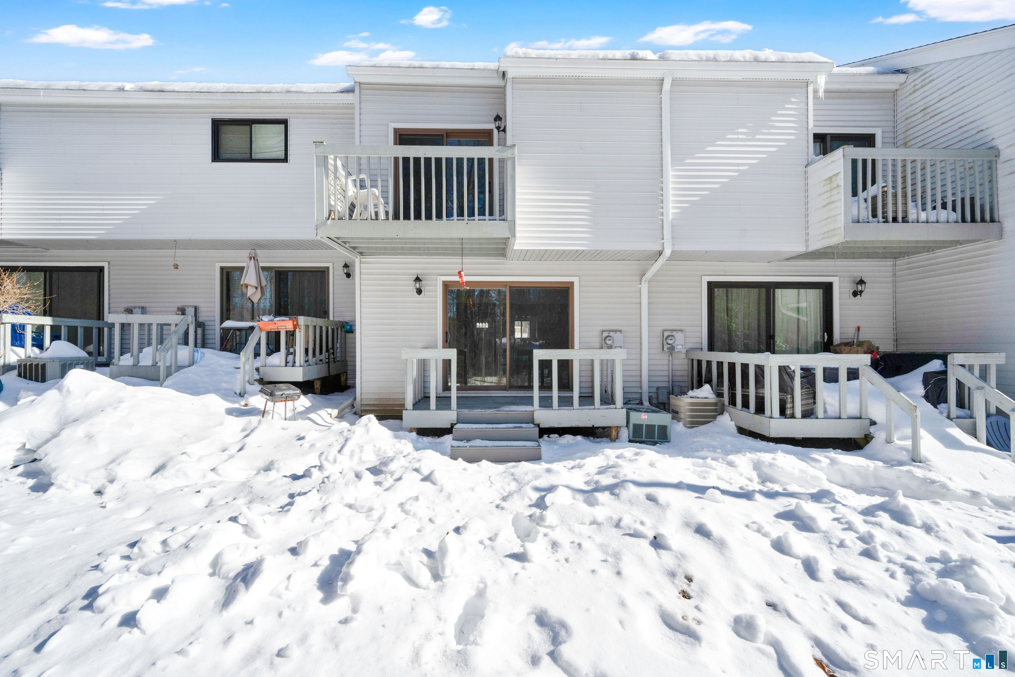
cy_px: 338
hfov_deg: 104.3
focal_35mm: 14
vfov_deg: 81.2
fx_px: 395
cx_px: 508
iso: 640
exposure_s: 1/1600
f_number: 9
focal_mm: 14
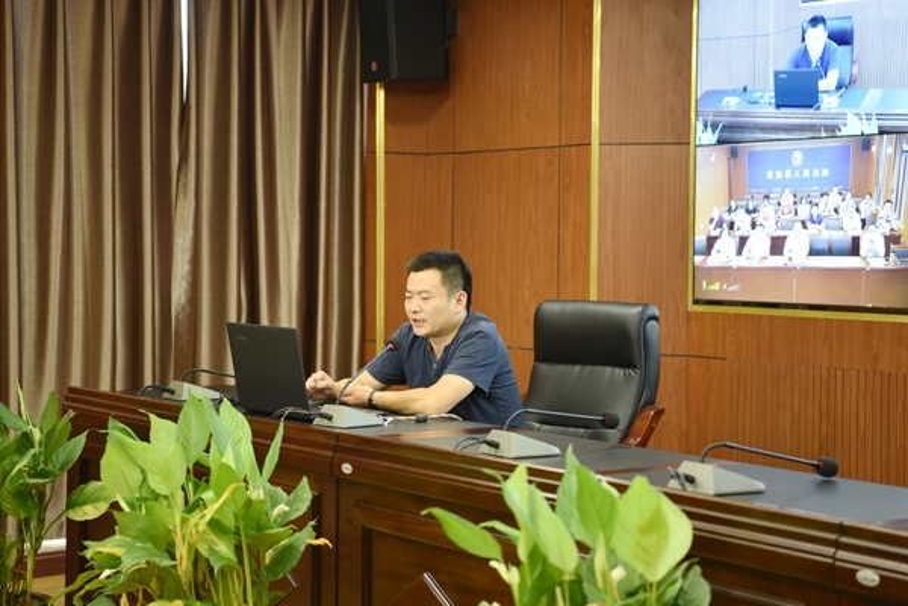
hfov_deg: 28.8
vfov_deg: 19.5
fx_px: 1765
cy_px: 303
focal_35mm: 70
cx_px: 454
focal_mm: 70
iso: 320
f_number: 2.8
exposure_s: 1/25
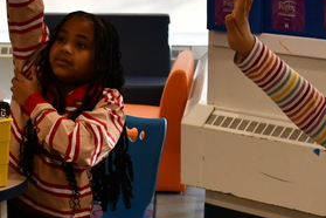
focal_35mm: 147
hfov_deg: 13.9
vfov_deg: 9.3
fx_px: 1331
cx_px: 206
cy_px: 160
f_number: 4
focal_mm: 27
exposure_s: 1/250
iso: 640
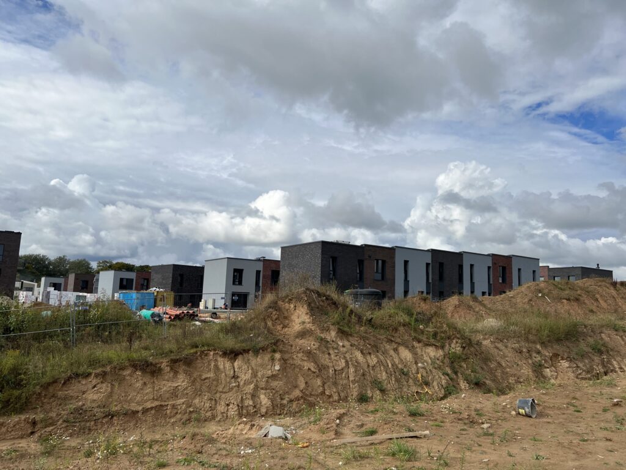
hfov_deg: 67.3
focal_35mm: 26
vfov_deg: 53.1
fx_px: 470
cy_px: 235
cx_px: 313
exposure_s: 1/6579
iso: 50
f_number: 1.5
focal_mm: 5.7
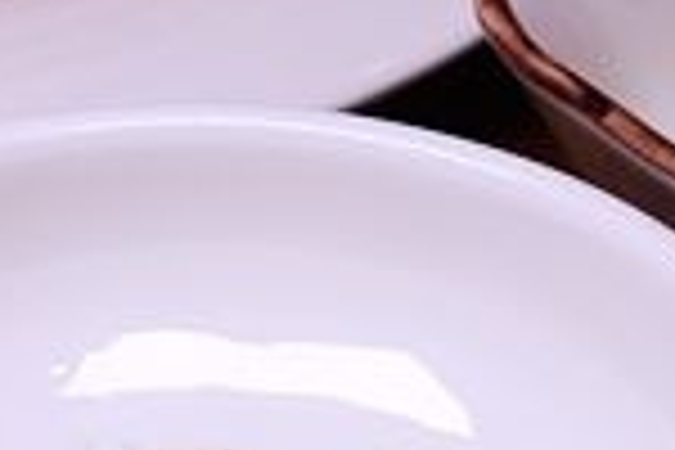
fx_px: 1950
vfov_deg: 13.1
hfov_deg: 19.6
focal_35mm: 104
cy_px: 308
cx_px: 288
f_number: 4
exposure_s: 1/160
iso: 125
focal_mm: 8.8
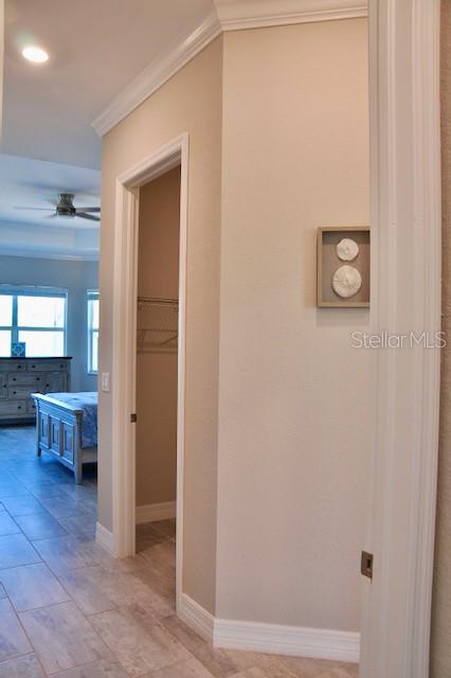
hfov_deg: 47.9
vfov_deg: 67.4
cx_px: 226
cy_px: 339
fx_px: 508
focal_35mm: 27
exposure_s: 1/30
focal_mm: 18
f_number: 7.1
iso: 400
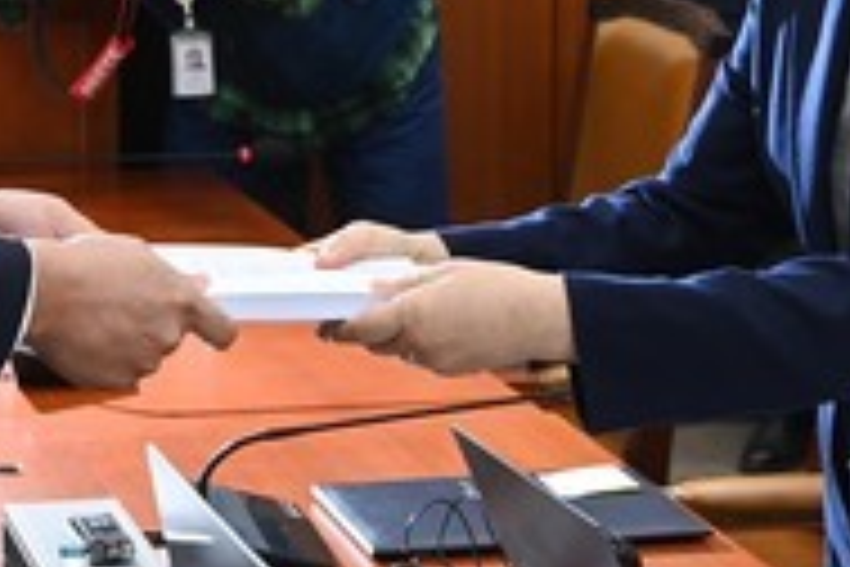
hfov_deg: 14.4
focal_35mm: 142
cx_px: 243
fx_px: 3353
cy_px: -16
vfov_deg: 9.6
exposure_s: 1/250
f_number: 6.3
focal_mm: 48
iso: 2500
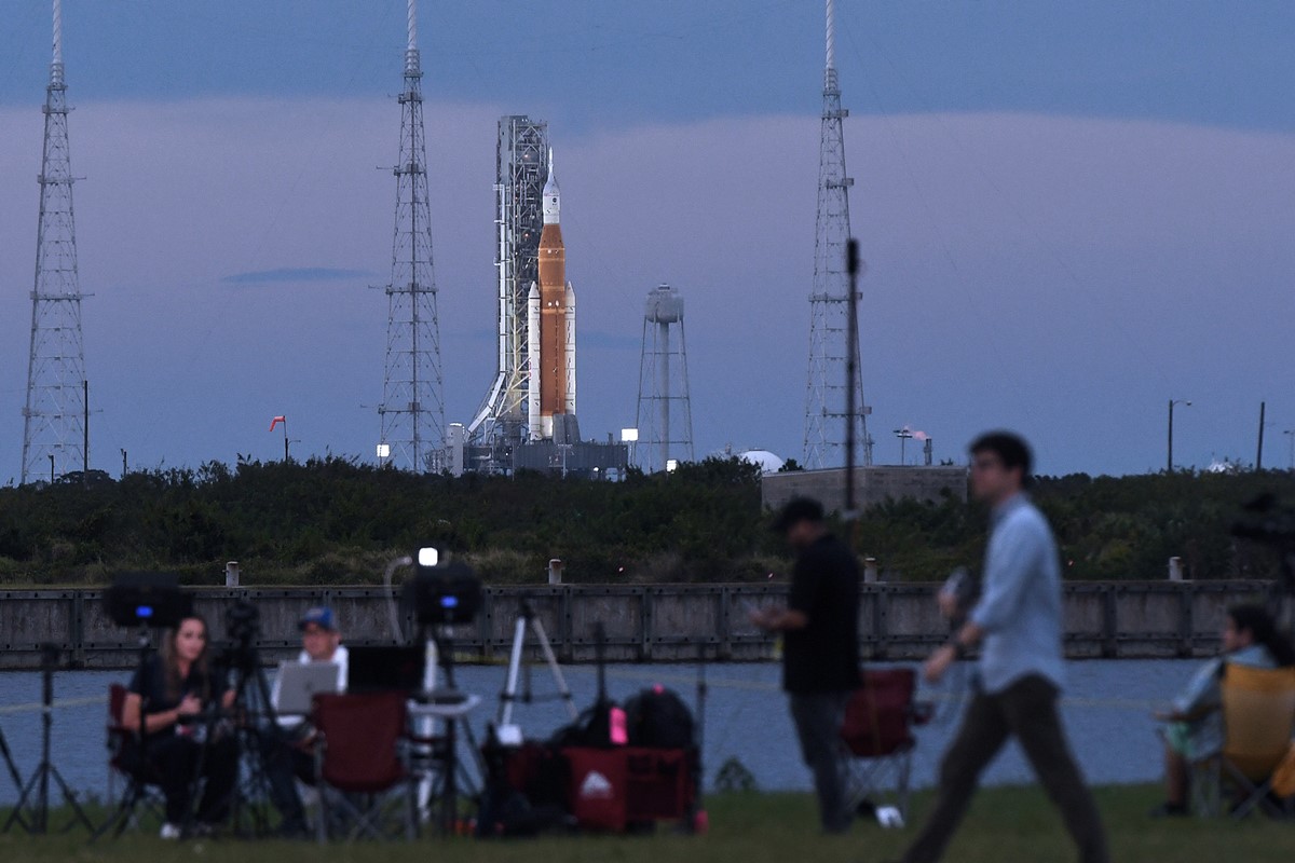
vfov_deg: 3.4
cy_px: 432
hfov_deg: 5.2
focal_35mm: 400
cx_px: 648
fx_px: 14388
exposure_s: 1/320
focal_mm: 200
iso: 800
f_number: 5
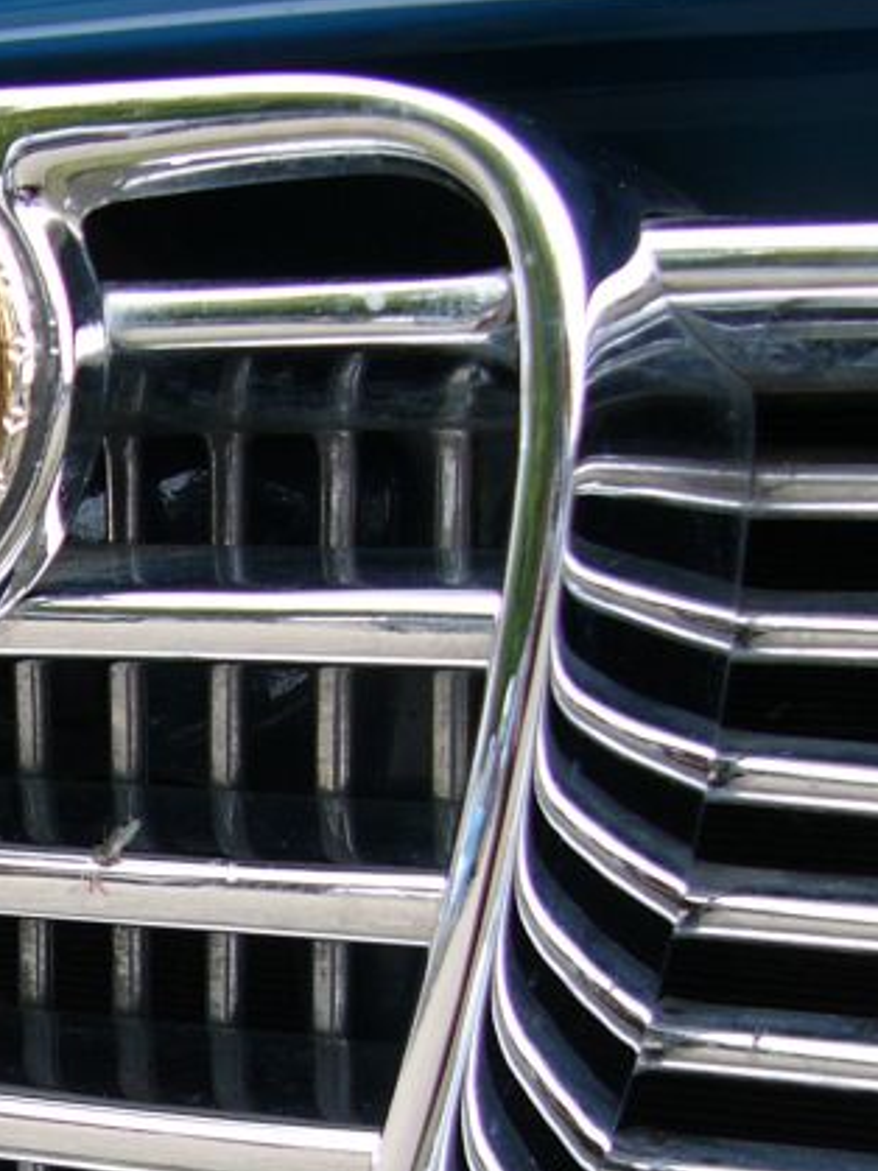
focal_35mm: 86
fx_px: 2910
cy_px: 1048
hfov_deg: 16.6
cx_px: -123
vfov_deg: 22.2
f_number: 2.8
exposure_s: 1/60
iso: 50
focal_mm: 6
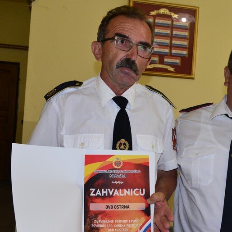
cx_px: 175
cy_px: 111
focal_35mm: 61
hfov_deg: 27.7
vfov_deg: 28.2
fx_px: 463
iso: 4000
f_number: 10
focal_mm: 44
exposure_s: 1/60
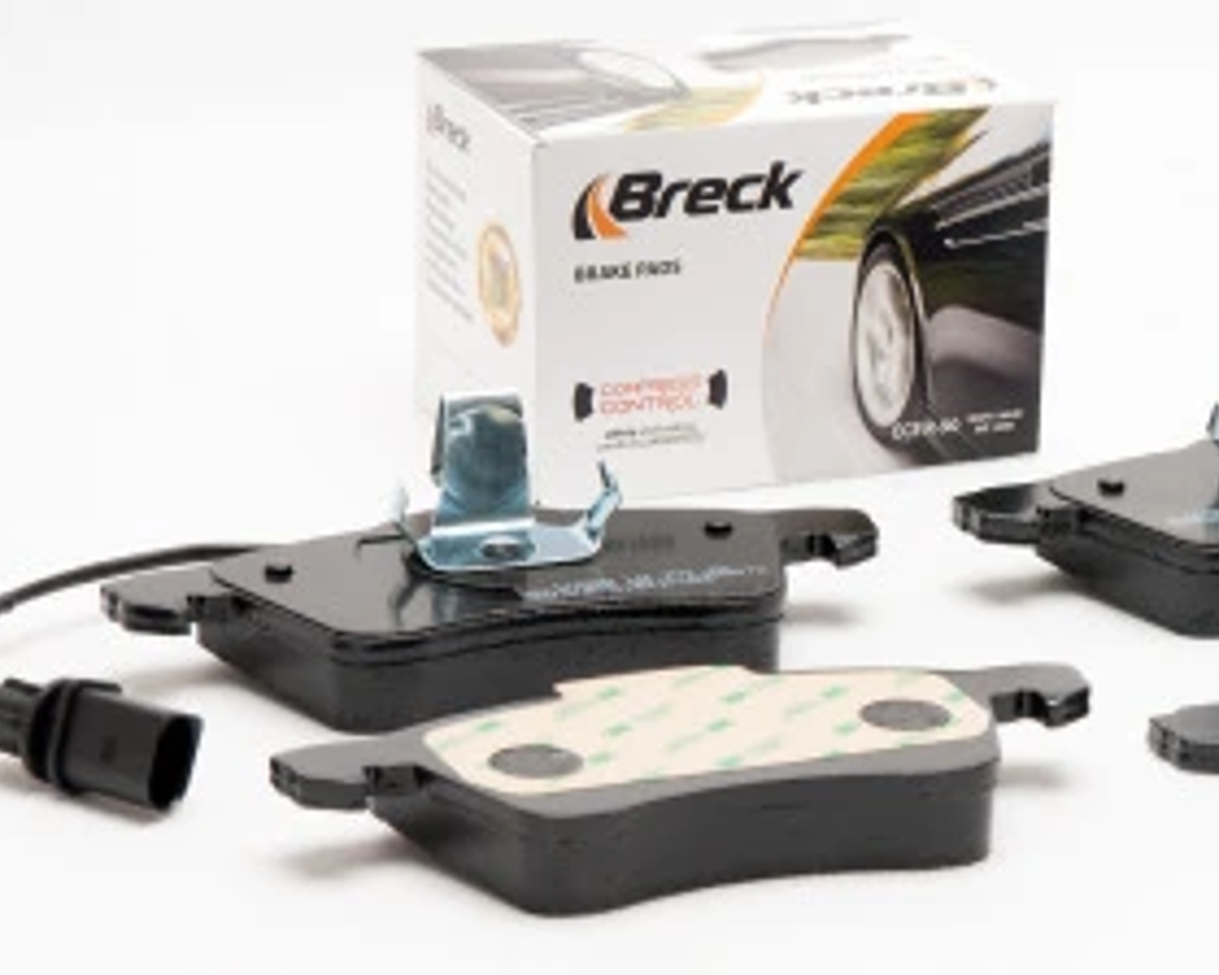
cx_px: 1197
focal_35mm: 166
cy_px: 522
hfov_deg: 11.5
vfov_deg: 9.3
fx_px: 5989
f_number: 11
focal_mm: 55
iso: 100
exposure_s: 1/200
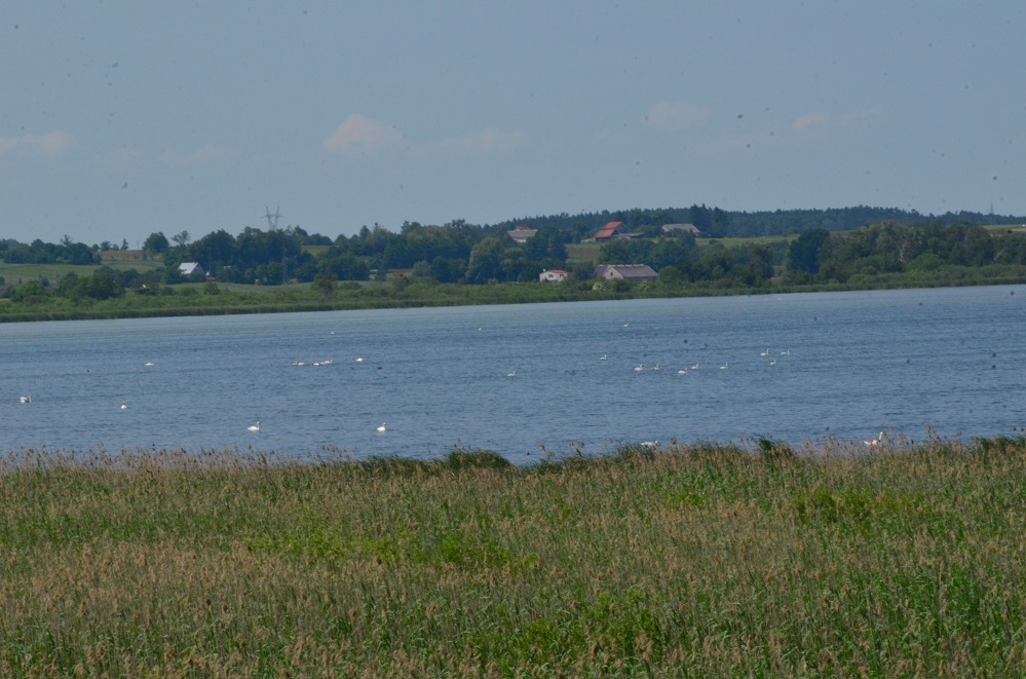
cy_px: 340
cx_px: 513
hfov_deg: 8.3
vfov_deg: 5.5
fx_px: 7037
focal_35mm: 248
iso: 720
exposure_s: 1/320
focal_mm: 165
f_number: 36
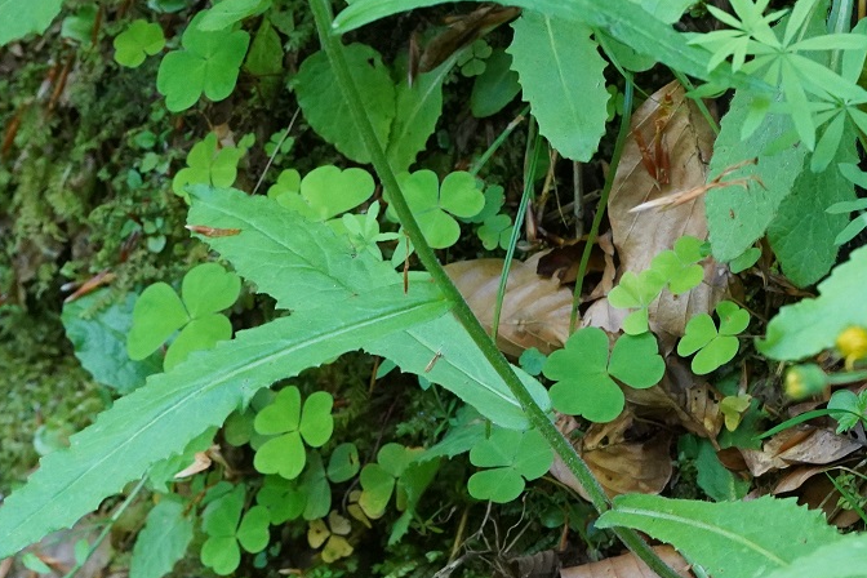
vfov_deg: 5.7
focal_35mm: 241
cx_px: 646
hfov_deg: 8.5
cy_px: 381
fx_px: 5804
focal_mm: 90
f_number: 9
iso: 5000
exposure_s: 1/160
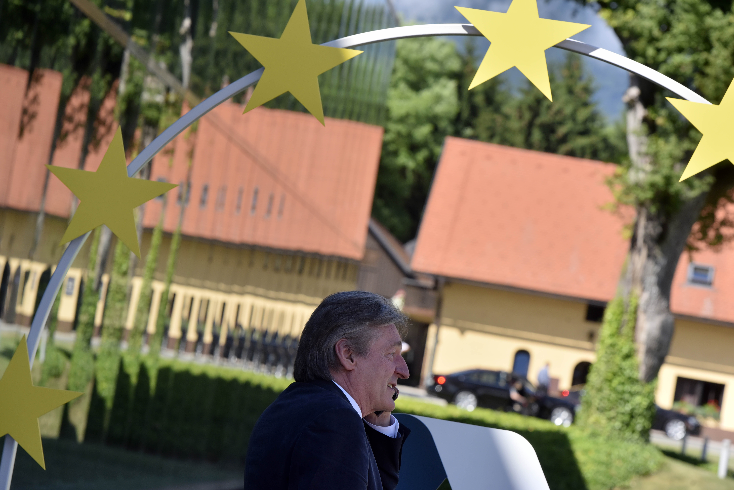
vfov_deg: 8.9
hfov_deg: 13.2
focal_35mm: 155
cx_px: 367
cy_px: 245
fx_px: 3161
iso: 640
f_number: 8
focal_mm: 155
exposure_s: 1/1250
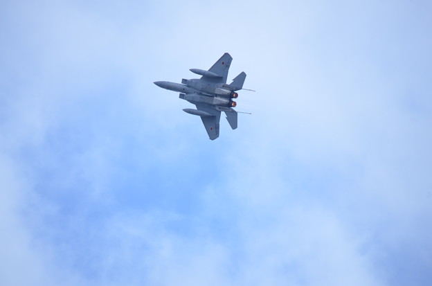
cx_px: 216
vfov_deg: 3.0
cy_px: 143
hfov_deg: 4.6
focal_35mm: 450
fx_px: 5388
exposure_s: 1/500
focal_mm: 300
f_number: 5.6
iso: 200
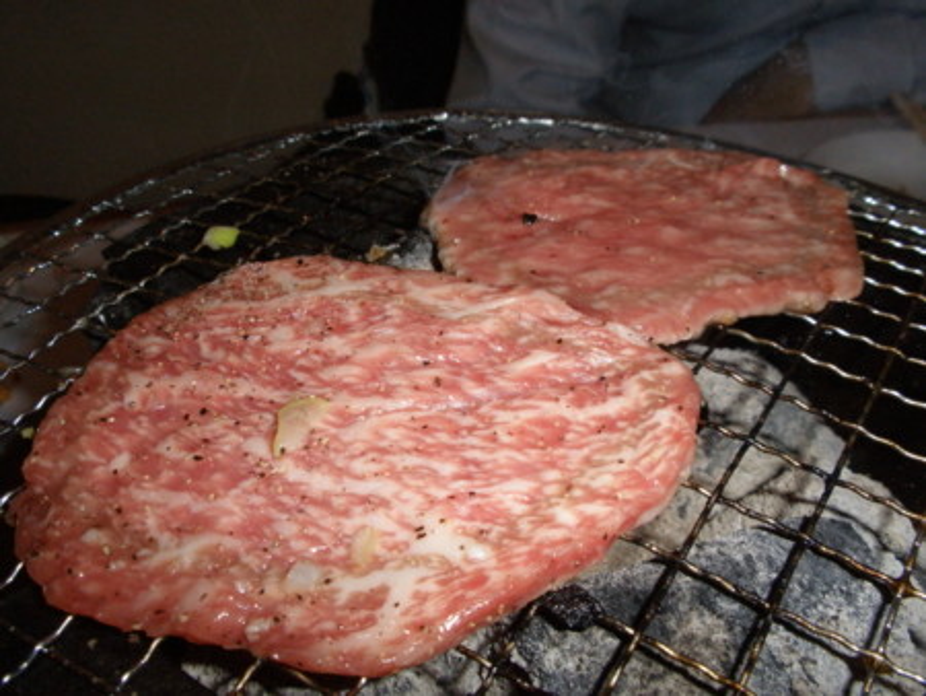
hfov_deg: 50.1
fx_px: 990
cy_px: 348
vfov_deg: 38.7
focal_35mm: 37
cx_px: 463
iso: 200
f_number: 10
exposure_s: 1/30
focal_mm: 6.6
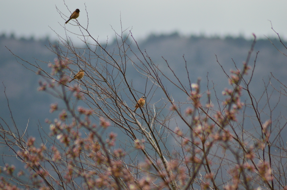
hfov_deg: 4.6
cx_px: 144
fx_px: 3583
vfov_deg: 3.0
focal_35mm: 450
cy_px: 95
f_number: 5.6
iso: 720
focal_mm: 300
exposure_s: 1/800
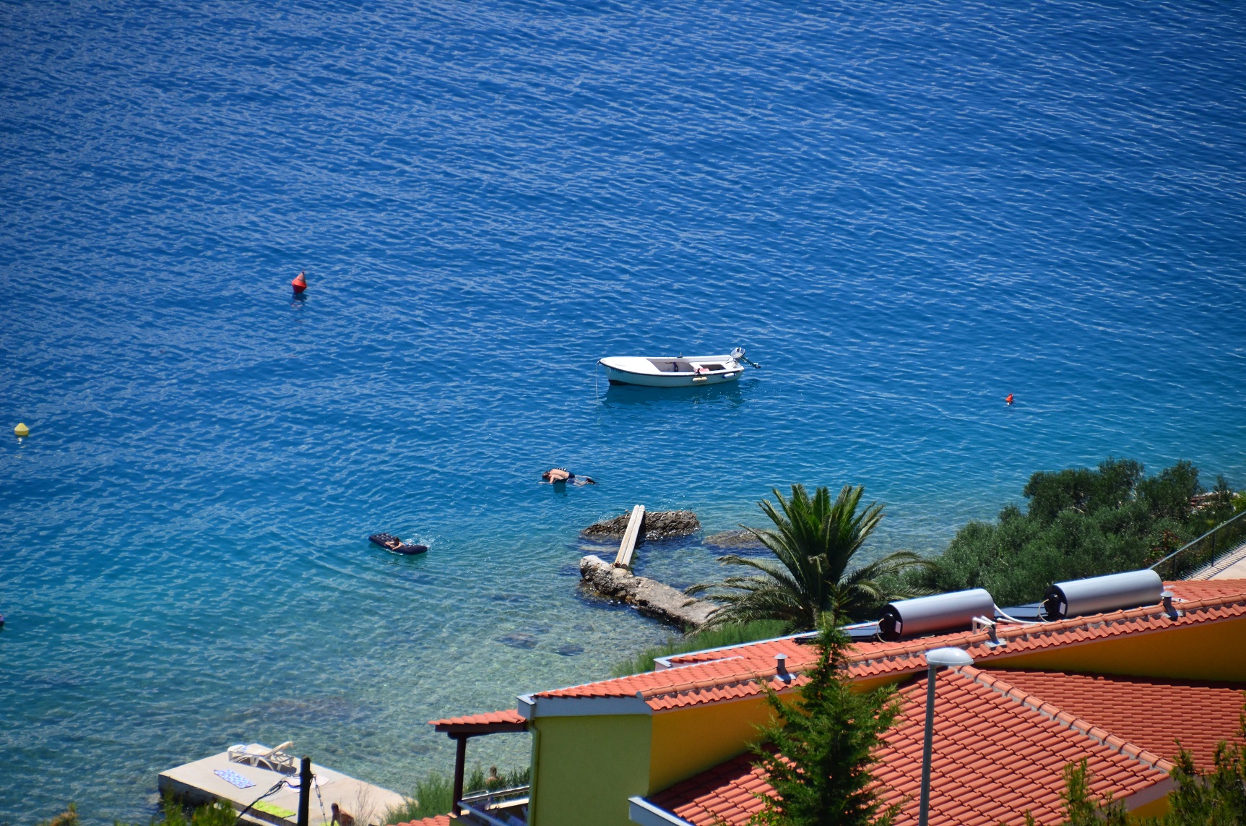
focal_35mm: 300
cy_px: 413
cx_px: 623
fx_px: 10363
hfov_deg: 6.9
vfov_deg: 4.6
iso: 360
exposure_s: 1/2000
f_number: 6.3
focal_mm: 200
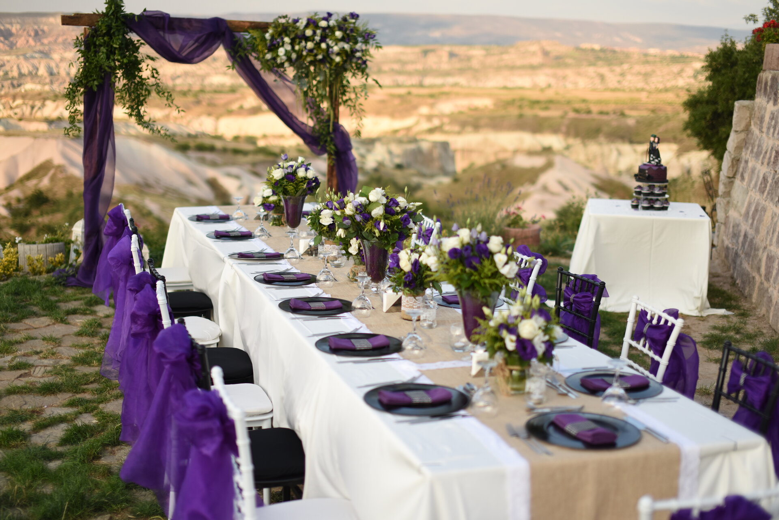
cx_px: 390
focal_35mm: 50
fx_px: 1082
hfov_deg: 39.6
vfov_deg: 27.0
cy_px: 260
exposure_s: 1/5000
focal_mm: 50
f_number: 1.4
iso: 250
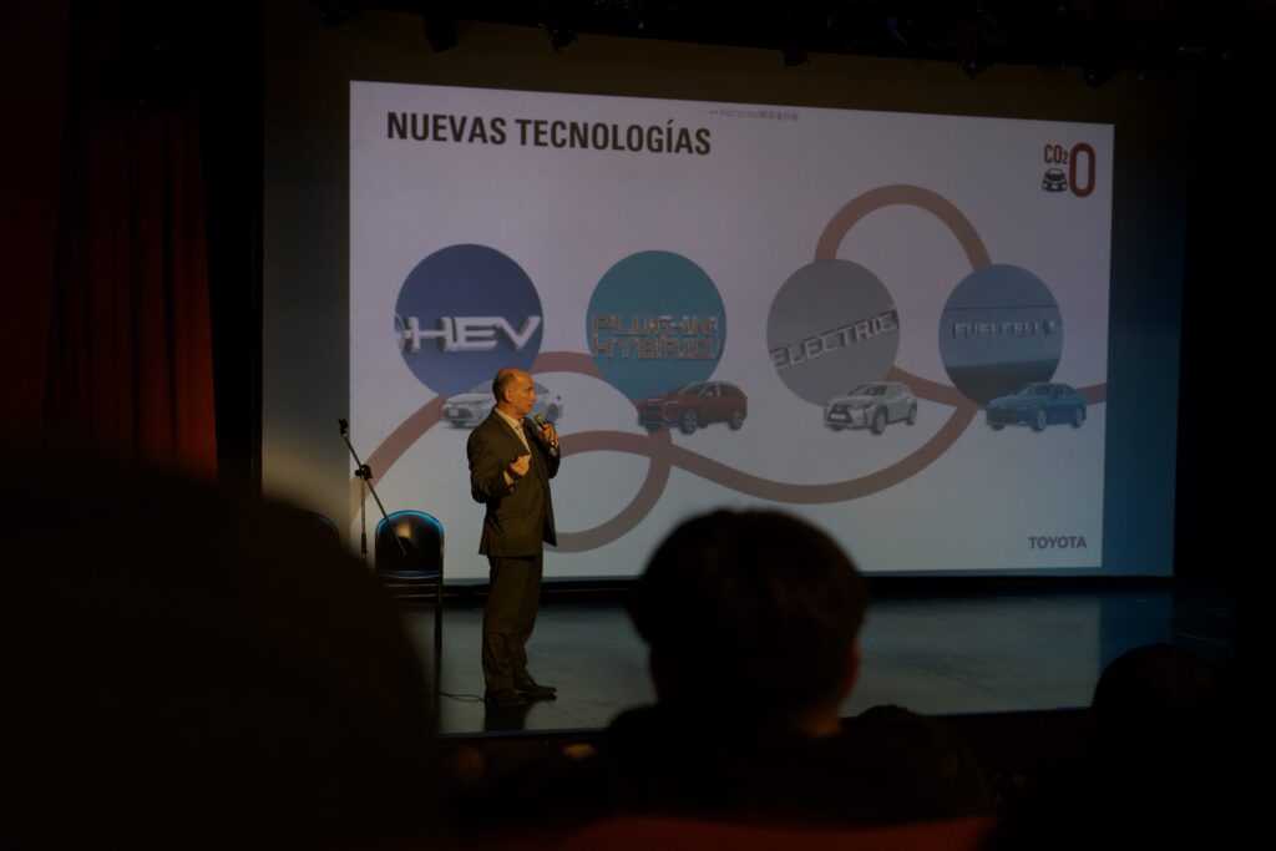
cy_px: 426
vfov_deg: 26.0
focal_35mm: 52
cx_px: 638
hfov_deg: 38.2
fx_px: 1843
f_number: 4
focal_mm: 52
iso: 3200
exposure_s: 1/160
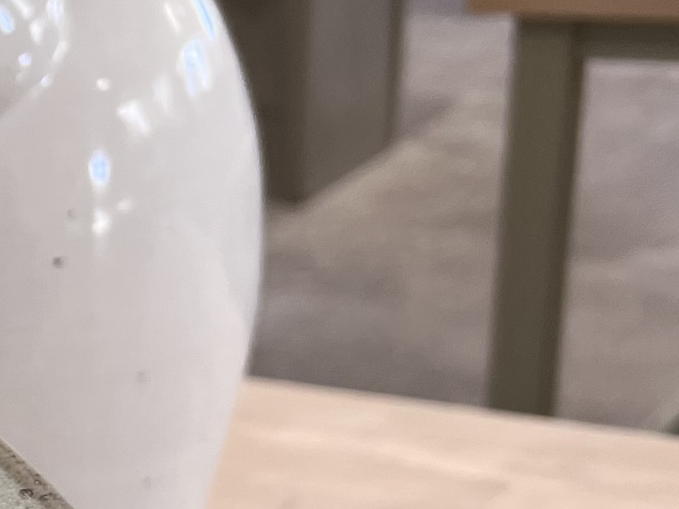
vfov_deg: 12.3
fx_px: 2275
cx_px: -570
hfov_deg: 14.7
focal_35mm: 116
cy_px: 684
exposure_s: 1/120
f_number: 1.5
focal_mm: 5.7
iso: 64
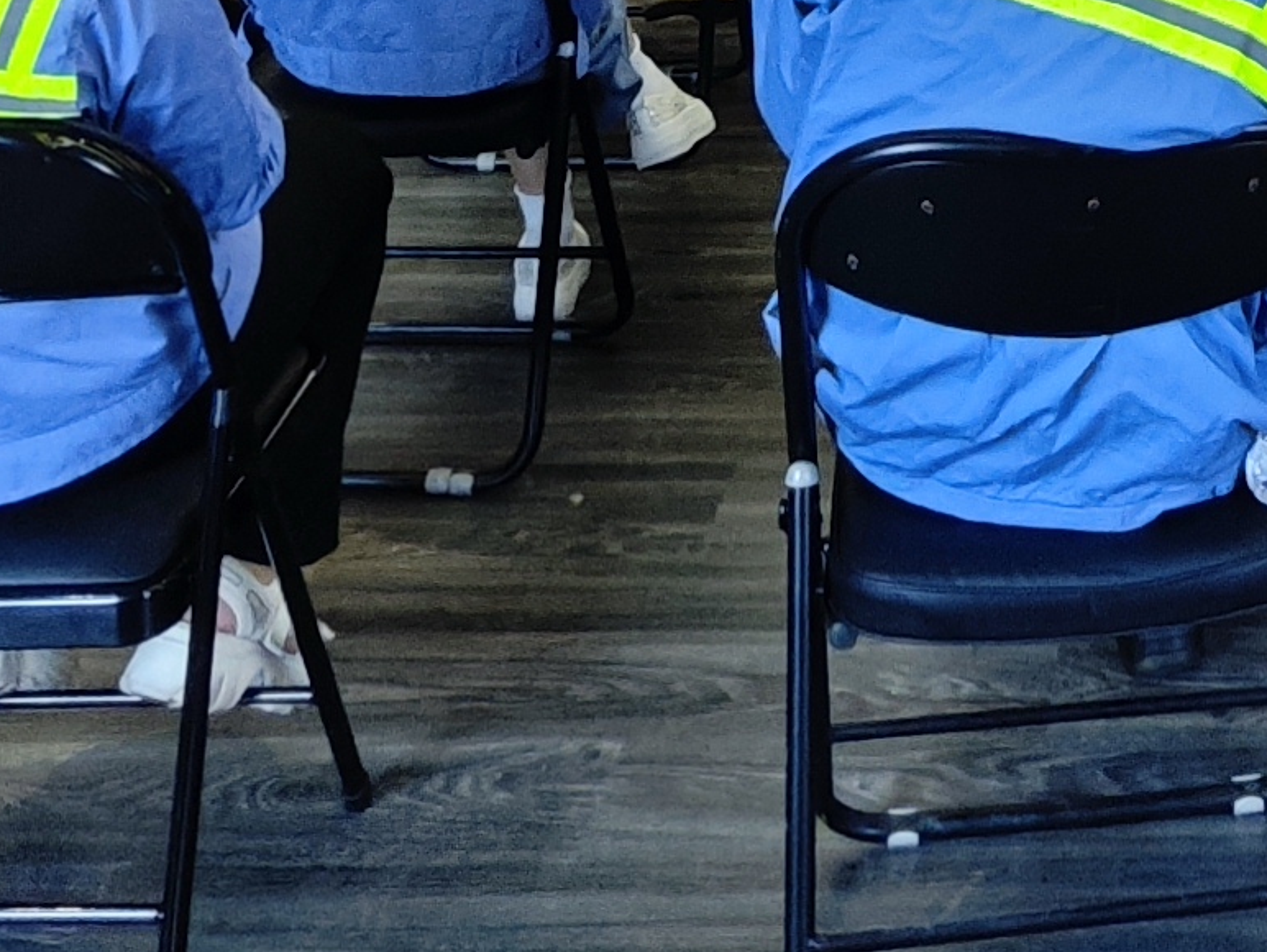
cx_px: 1254
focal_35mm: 68
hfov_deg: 27.0
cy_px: -767
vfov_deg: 17.5
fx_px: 2490
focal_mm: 1.65
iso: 160
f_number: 2.2
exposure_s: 1/50
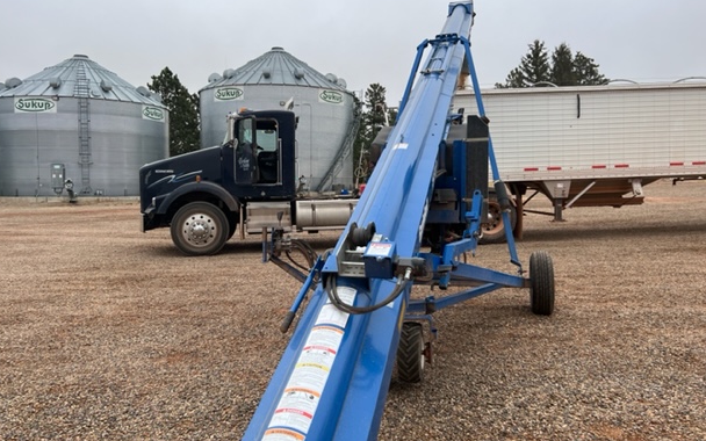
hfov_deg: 64.6
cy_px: 212
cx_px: 336
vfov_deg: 43.1
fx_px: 558
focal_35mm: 29
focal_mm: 5.7
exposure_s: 1/1621
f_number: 1.5
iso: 50
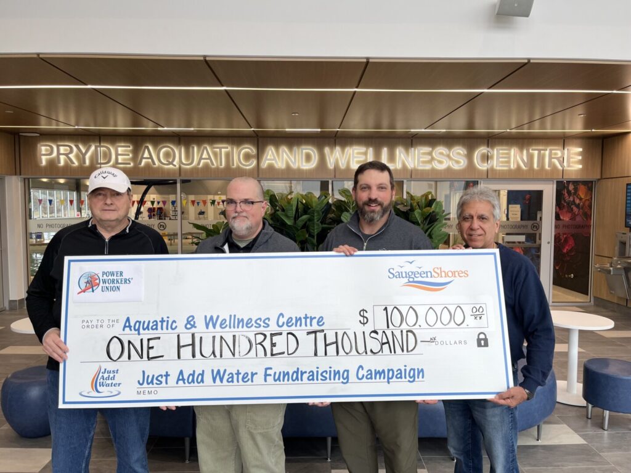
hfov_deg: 67.3
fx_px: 474
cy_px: 236
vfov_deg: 53.1
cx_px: 316
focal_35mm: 26
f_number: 1.6
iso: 50
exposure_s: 1/118
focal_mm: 5.1
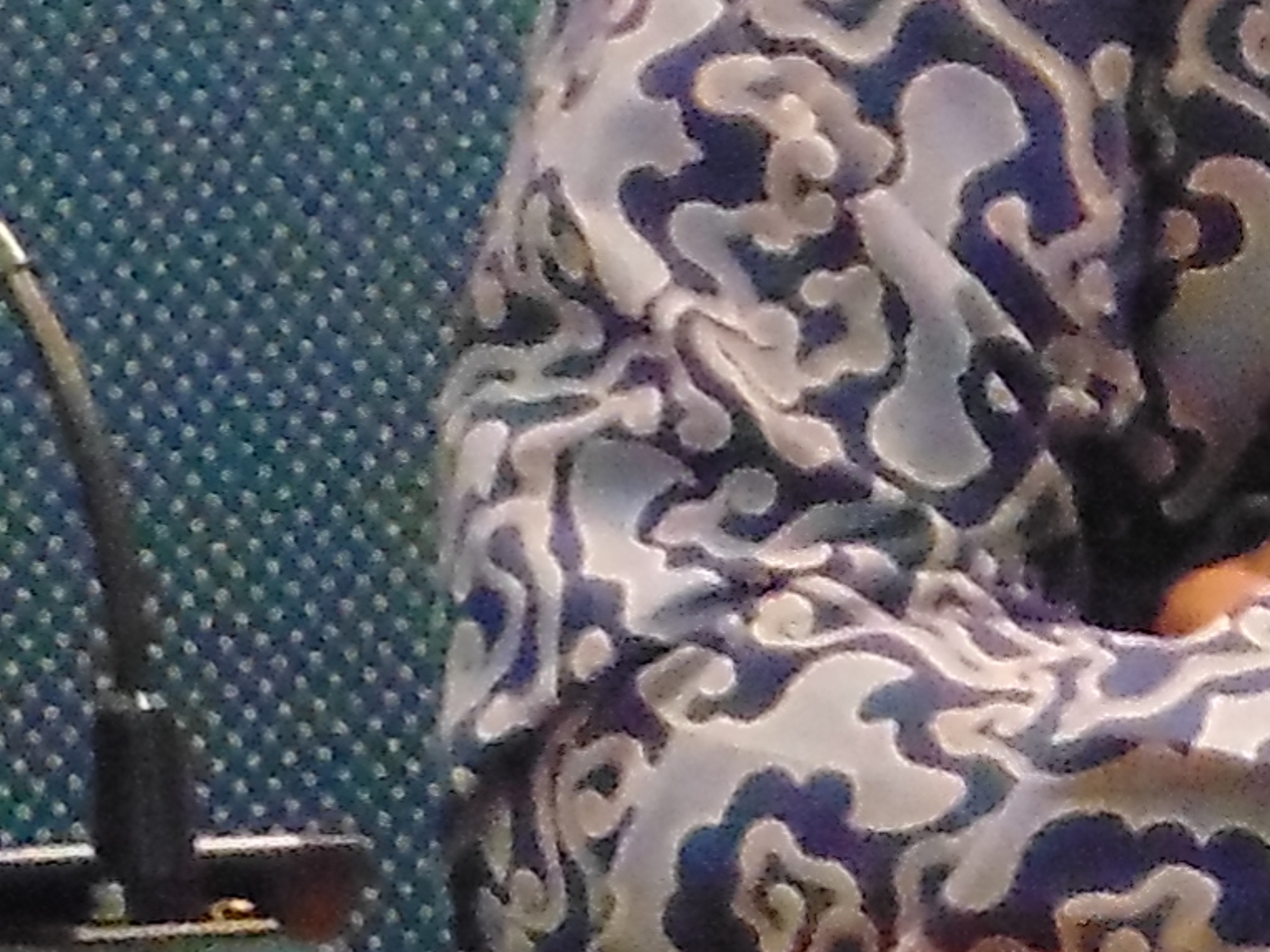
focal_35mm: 2070
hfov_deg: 1.0
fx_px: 75945
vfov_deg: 0.7
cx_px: -849
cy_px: -1337
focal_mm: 55.1
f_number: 4.2
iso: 800
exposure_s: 1/25
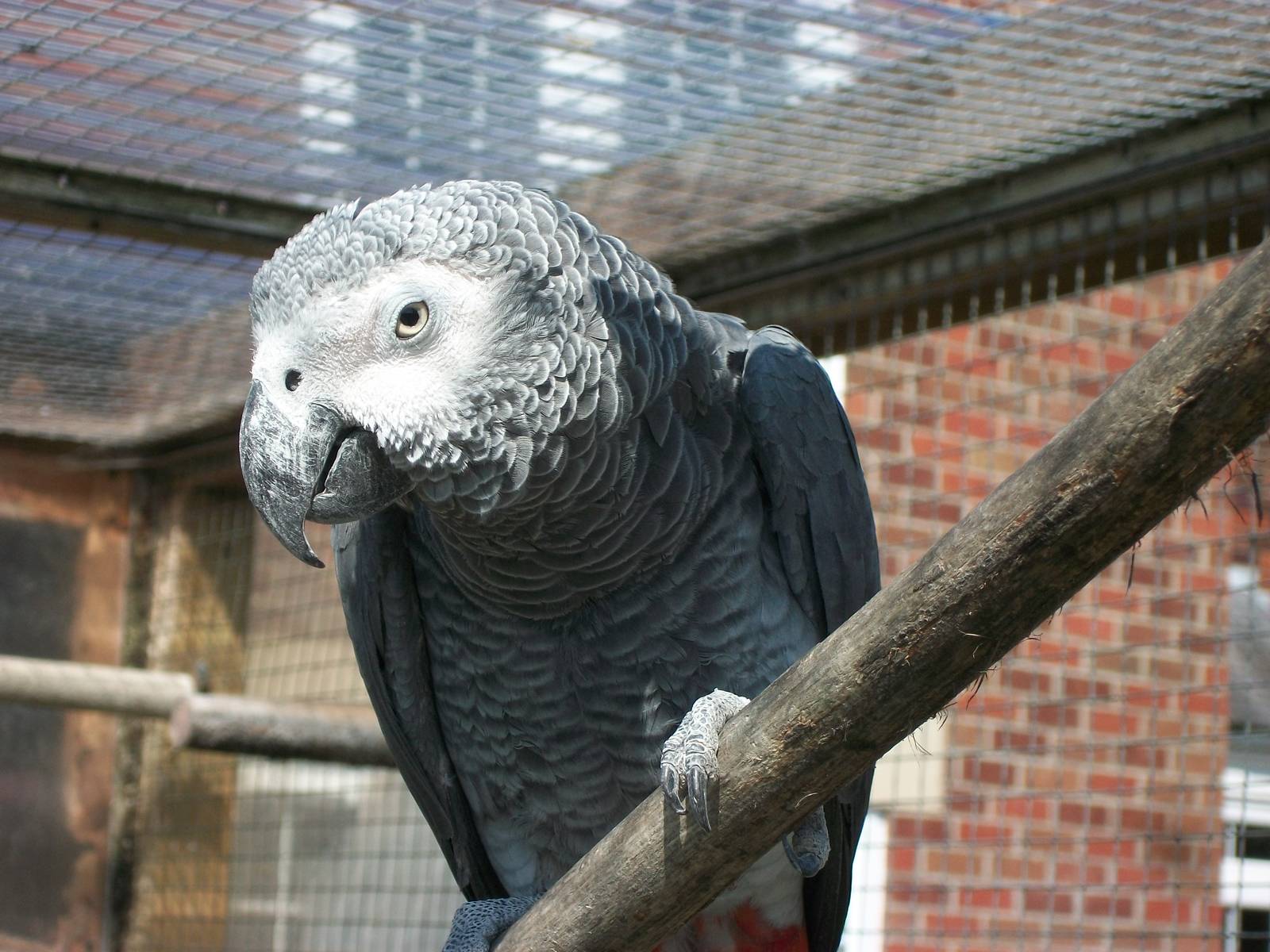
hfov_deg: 20.4
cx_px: 635
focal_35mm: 96
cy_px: 476
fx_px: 3522
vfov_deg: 15.4
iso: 80
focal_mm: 17.1
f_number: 5.2
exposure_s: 1/400
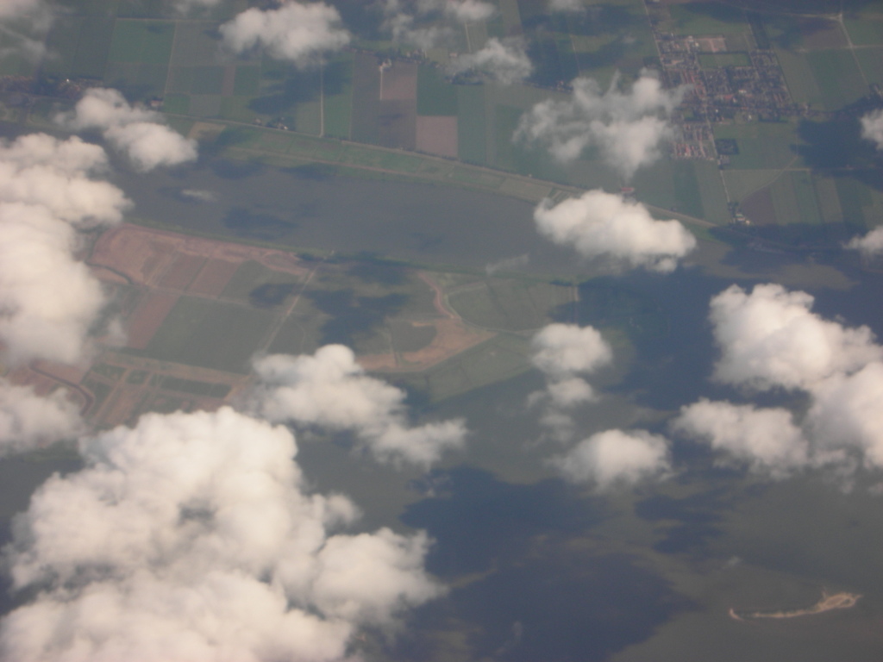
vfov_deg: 14.1
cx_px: 442
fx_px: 2678
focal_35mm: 105
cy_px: 331
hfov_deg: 18.7
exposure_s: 1/197
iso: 50
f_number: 5.4
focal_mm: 17.4
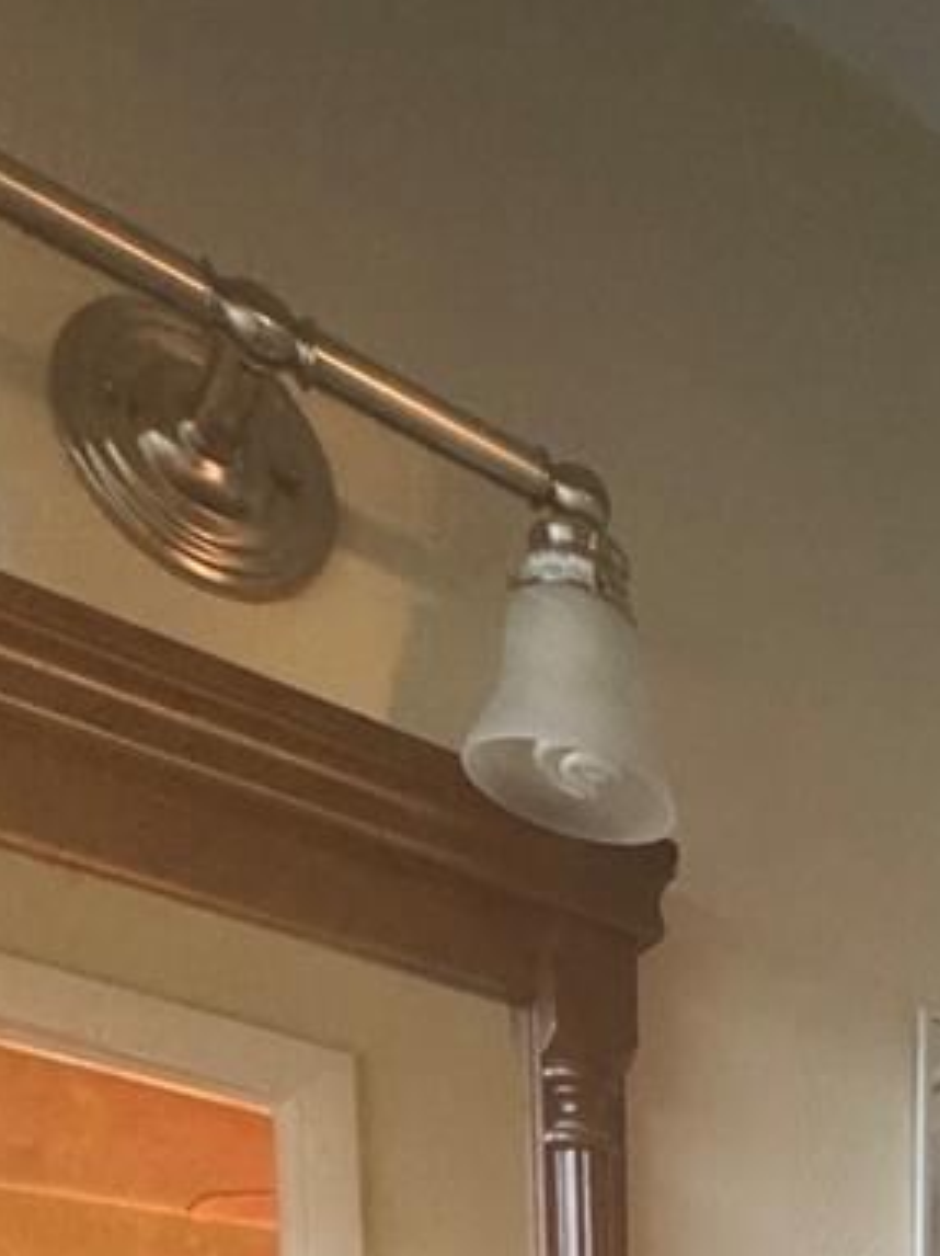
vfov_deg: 28.6
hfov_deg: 27.1
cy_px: 1864
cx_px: 1249
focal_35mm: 44
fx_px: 1595
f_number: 2.2
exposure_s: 1/60
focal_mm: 2.22
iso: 1000
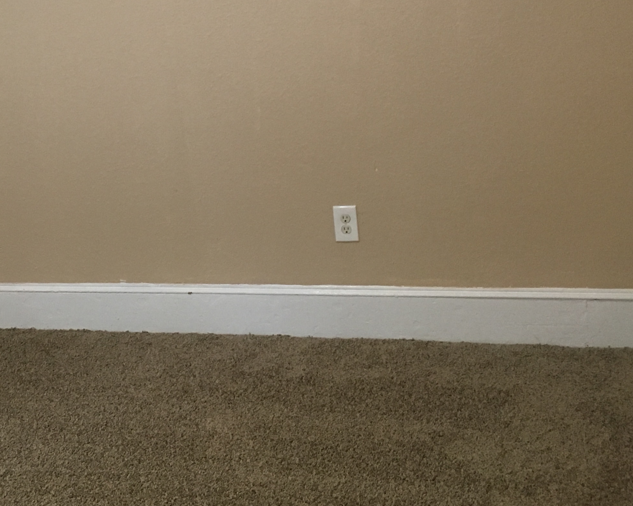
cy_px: 73
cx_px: 183
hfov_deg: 32.1
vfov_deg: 25.6
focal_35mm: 58
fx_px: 1086
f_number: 2.2
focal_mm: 4.15
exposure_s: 1/30
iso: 160
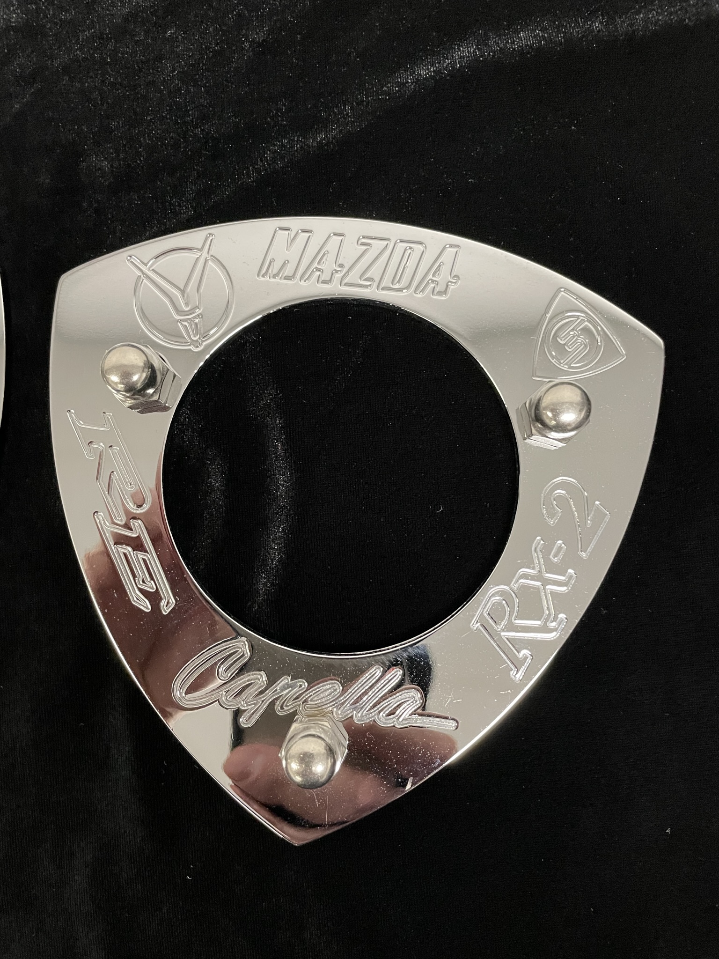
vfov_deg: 67.3
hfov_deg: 53.1
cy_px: 480
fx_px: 720
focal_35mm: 26
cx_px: 360
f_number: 1.6
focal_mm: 4.2
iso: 500
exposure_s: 1/50
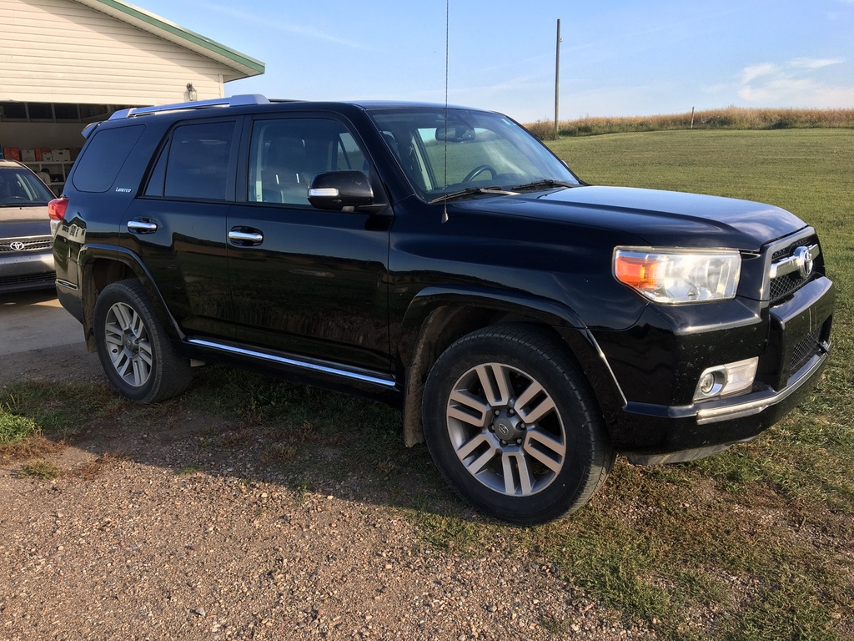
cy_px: 320
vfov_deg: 48.2
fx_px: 715
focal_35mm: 29
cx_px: 427
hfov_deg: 61.7
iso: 25
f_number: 2.2
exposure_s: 1/578
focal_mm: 4.15
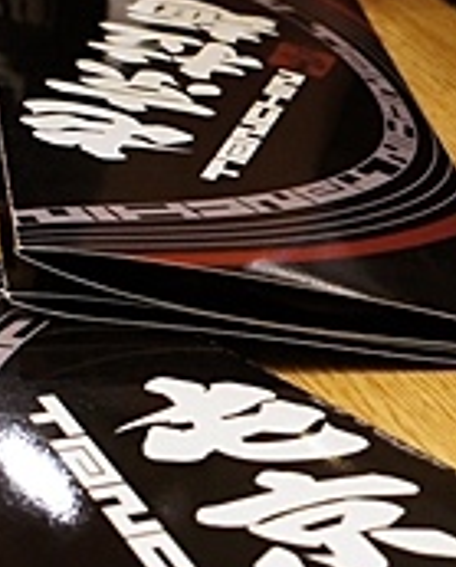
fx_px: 2582
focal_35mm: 153
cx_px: 715
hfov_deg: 9.8
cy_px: 359
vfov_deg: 12.5
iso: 1000
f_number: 5
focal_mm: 21
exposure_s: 1/40
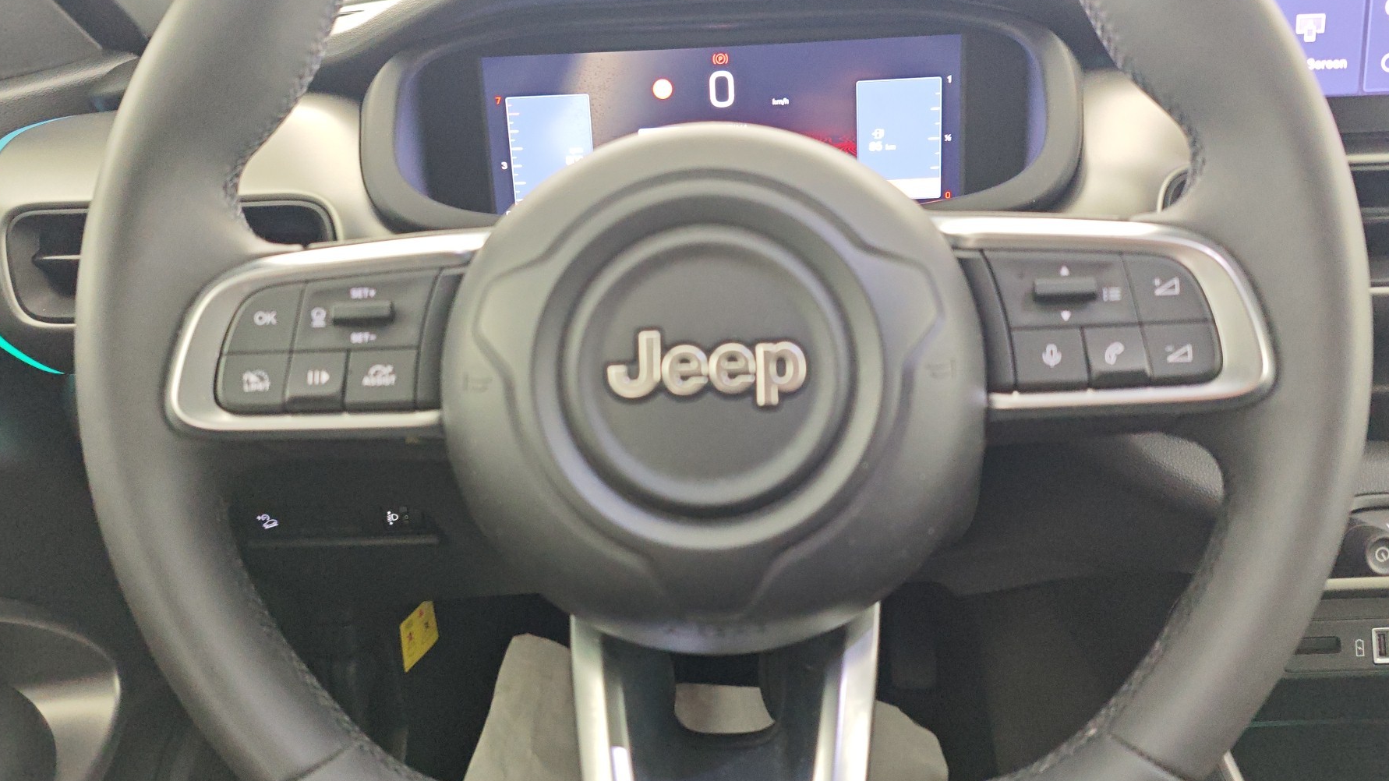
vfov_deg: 42.8
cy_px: 350
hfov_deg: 69.9
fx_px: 994
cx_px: 713
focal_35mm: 27
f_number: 1.6
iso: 449
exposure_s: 1/85.1
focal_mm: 6.55
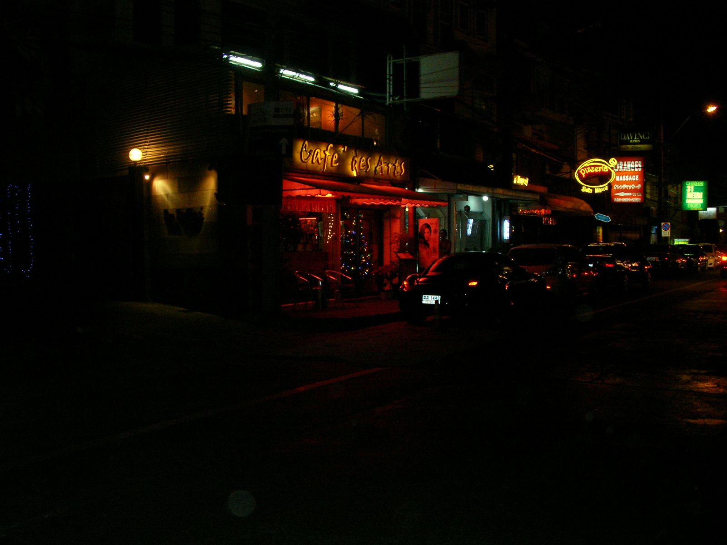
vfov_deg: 37.7
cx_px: 364
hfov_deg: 49.0
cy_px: 272
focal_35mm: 38
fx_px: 798
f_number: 3.5
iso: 200
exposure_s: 1/30
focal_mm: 5.8
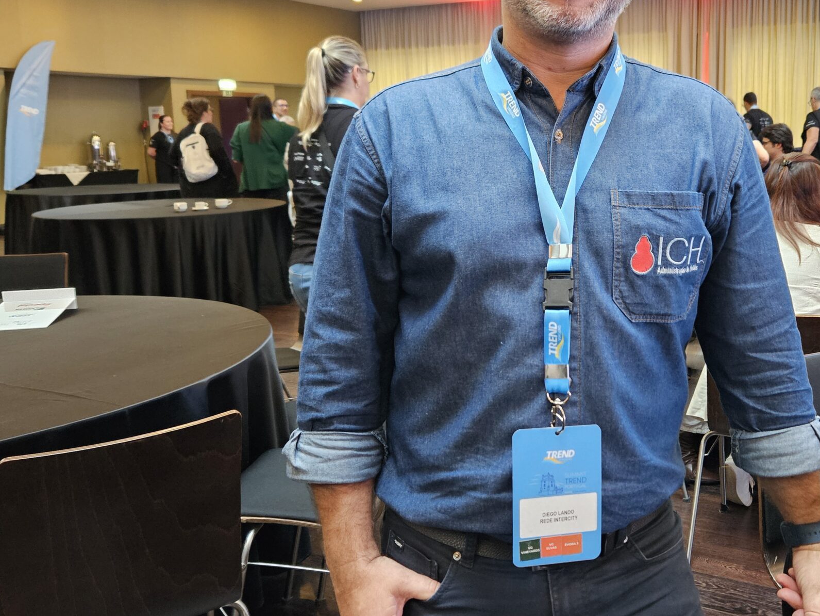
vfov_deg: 38.5
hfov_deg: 49.3
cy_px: 238
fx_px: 877
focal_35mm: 37
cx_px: 544
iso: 800
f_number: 1.8
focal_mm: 5.4
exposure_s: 1/60
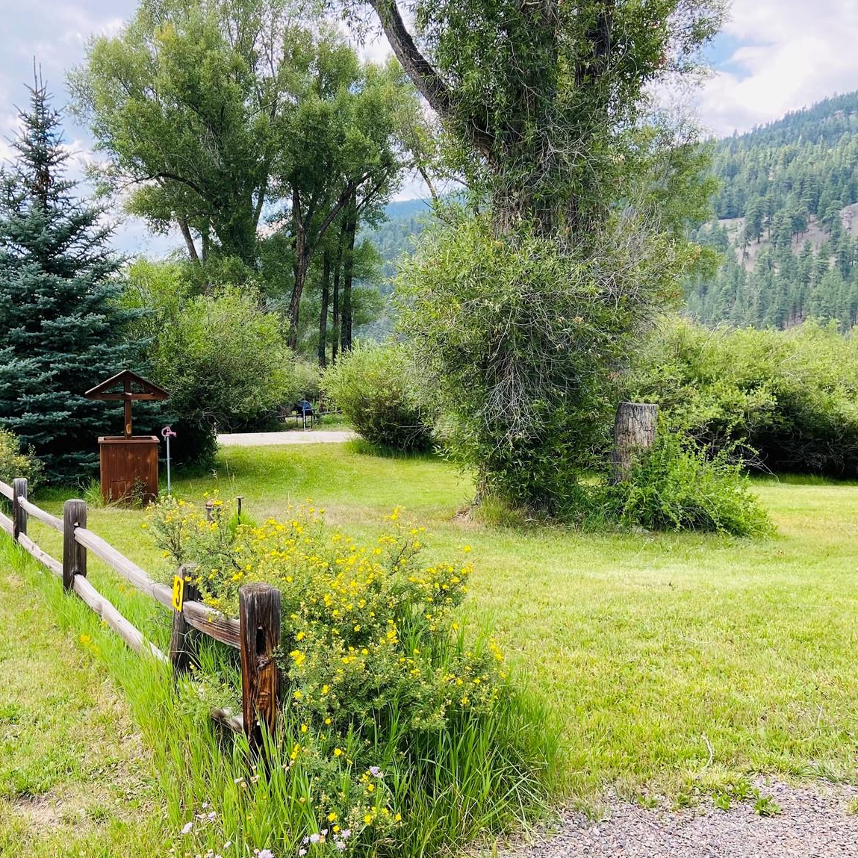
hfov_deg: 50.4
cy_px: 435
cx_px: 303
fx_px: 897
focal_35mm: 32
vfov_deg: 51.1
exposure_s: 1/437
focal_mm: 4.25
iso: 32
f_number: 1.8
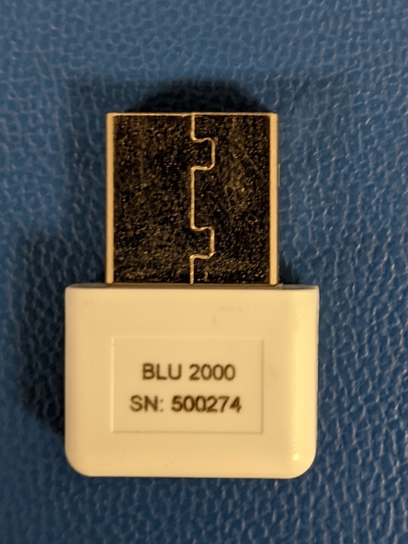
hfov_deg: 51.4
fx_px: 424
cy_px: 272
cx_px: 204
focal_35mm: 27
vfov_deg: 65.3
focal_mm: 4.44
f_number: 1.8
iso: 113
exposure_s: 1/24
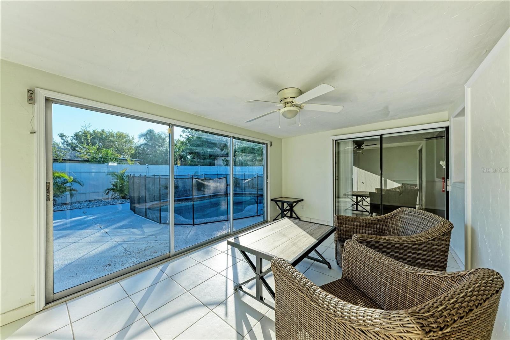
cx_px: 255
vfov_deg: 90.0
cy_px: 170
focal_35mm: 12
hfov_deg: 112.6
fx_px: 170
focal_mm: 12
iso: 200
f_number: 9
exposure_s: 1/640
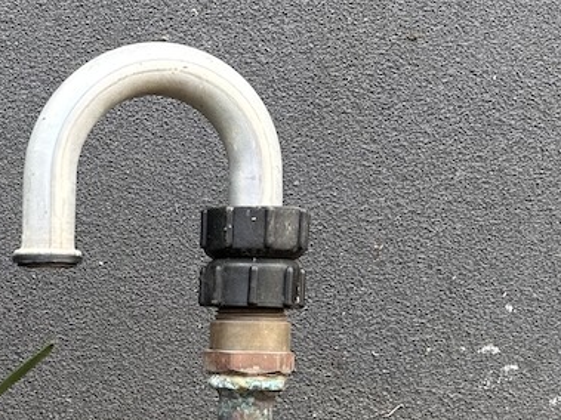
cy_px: 393
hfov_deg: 22.4
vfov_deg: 17.9
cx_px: -92
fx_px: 1312
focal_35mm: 81
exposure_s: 1/154
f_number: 1.78
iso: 80
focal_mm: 6.86
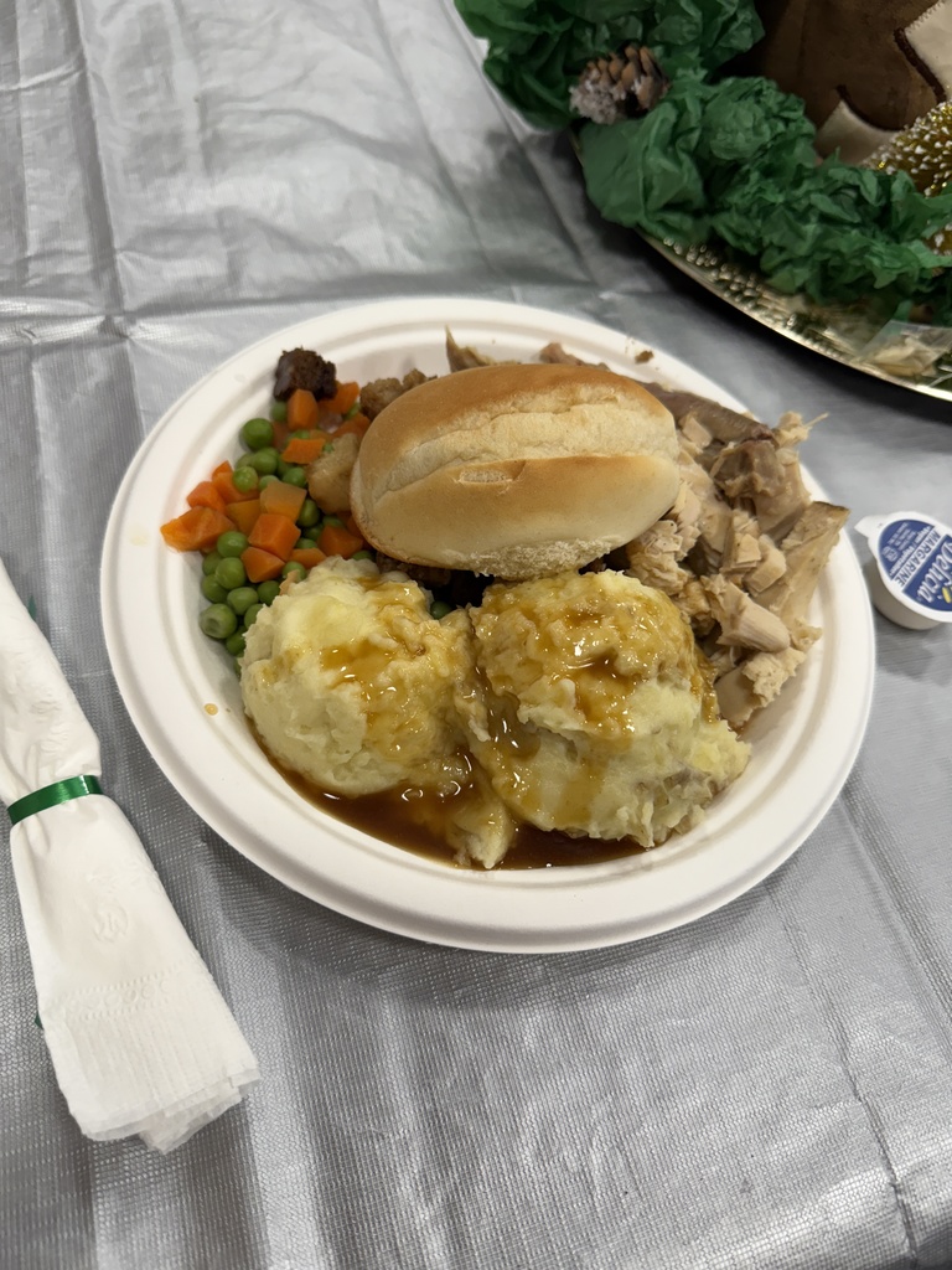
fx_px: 880
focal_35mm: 24
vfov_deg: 71.6
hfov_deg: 56.8
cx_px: 476
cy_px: 635
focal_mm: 6.76
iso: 160
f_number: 1.78
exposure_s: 1/120
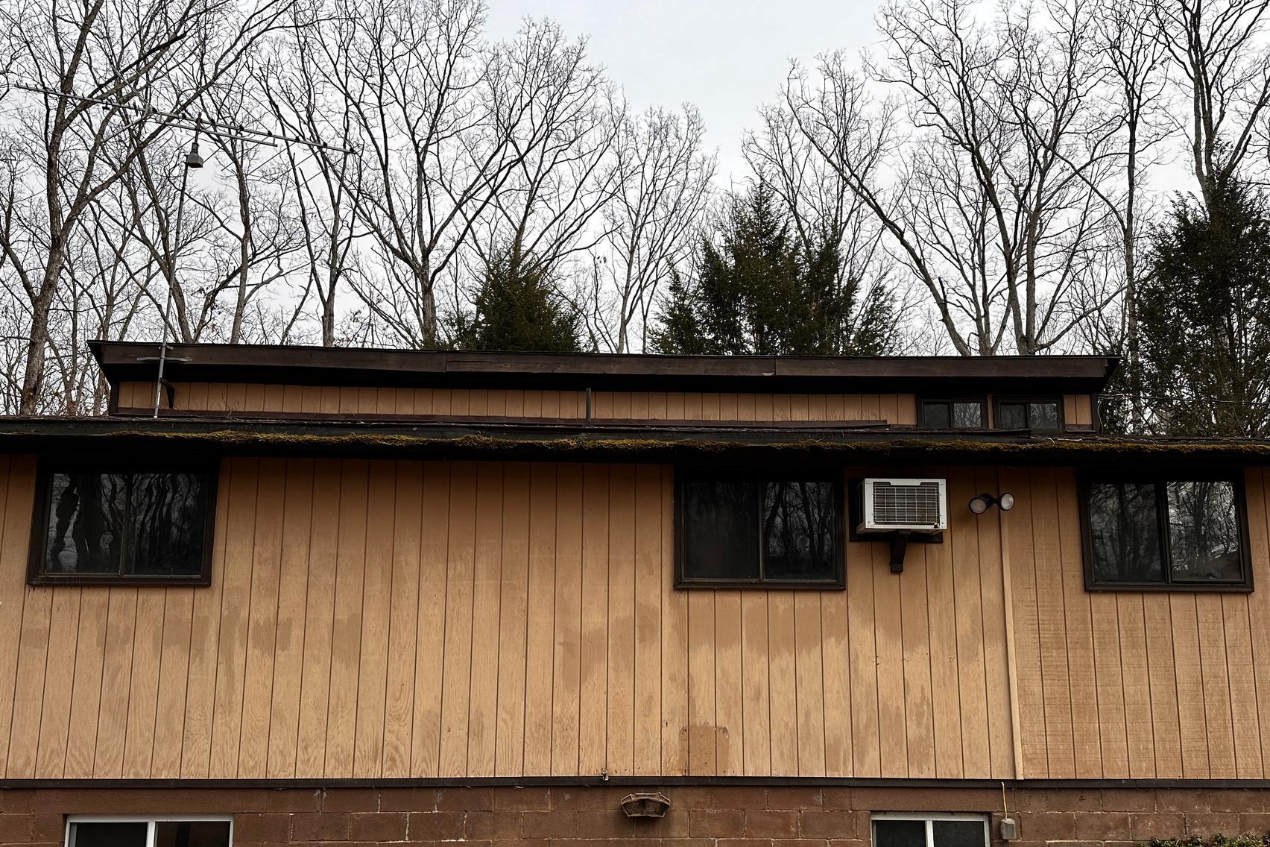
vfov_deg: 43.1
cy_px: 553
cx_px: 657
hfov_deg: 61.9
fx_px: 1058
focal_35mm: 30
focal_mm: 6.86
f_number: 1.78
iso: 80
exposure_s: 1/999
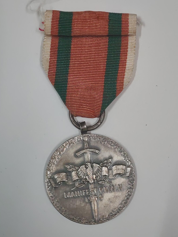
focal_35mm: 69
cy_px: 118
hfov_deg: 21.3
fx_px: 473
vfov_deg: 28.2
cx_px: 89
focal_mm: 5.52
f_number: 1.95
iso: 640
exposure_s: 1/50
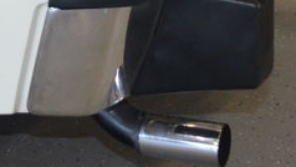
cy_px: -69
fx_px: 1230
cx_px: 16
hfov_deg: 13.6
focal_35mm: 157
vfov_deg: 7.6
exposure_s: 1/60
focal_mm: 31
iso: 2500
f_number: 4
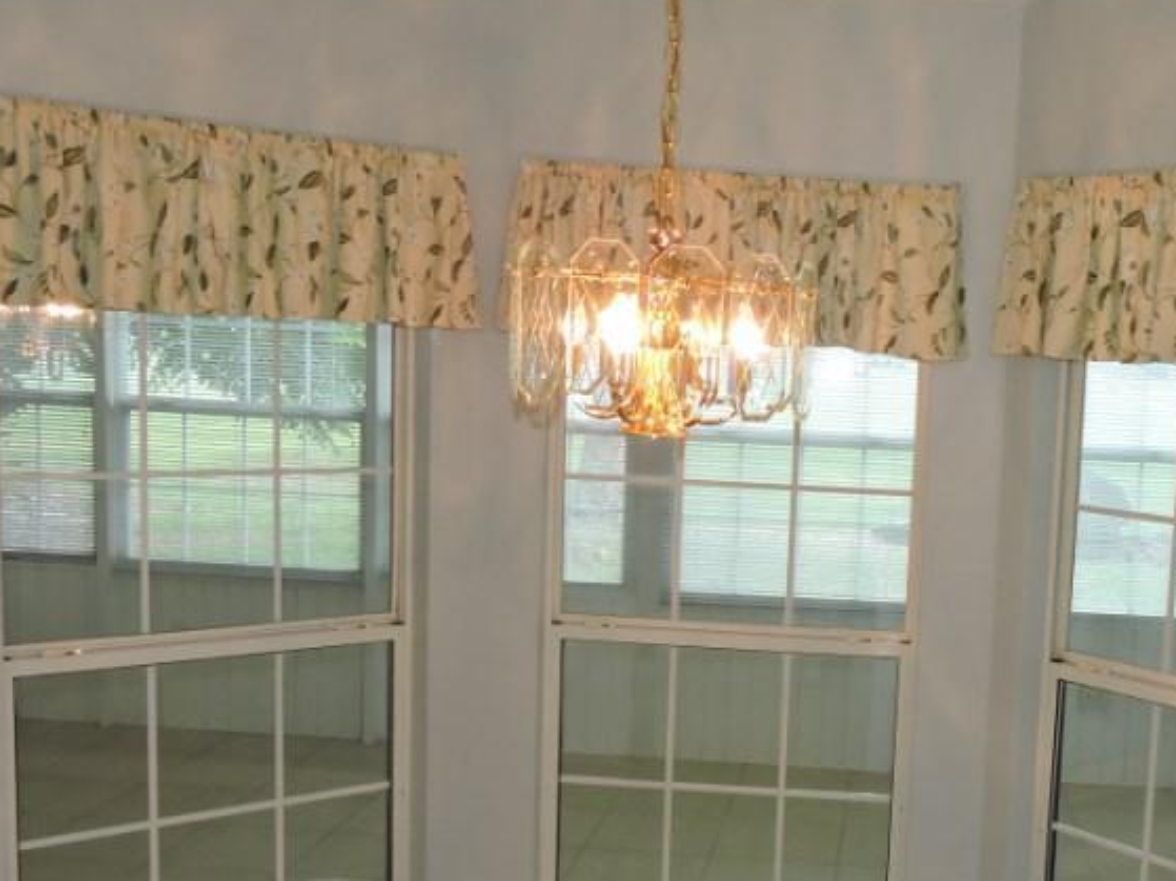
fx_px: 1494
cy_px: 547
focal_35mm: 44
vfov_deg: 32.7
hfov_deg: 42.1
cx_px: 820
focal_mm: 4.3
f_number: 3.3
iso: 220
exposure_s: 1/40
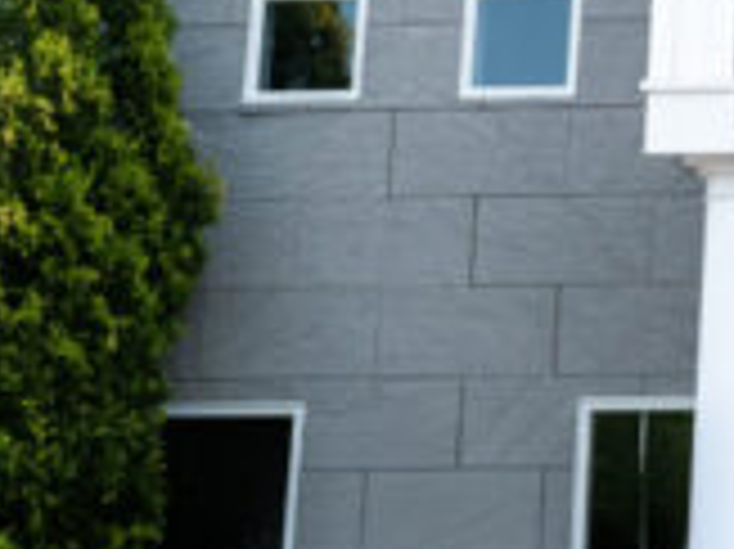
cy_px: 112
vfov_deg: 12.5
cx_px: 1391
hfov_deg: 14.4
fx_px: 2500
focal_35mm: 118
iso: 320
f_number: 10
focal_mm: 26
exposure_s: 1/250
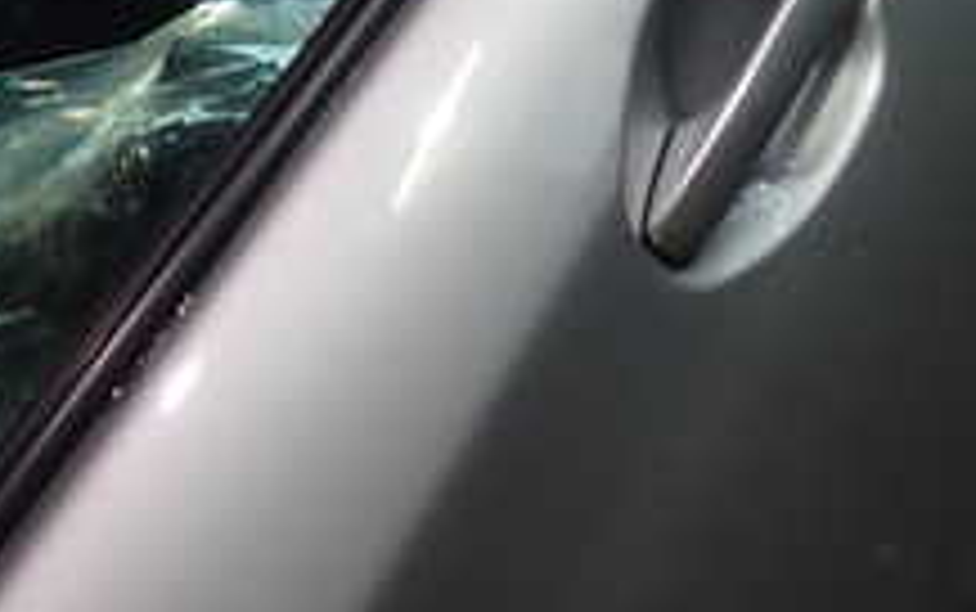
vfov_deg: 13.9
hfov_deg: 22.7
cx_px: 958
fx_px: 2343
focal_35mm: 88
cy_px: -315
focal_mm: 5.4
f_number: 2.3
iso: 160
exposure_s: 1/60
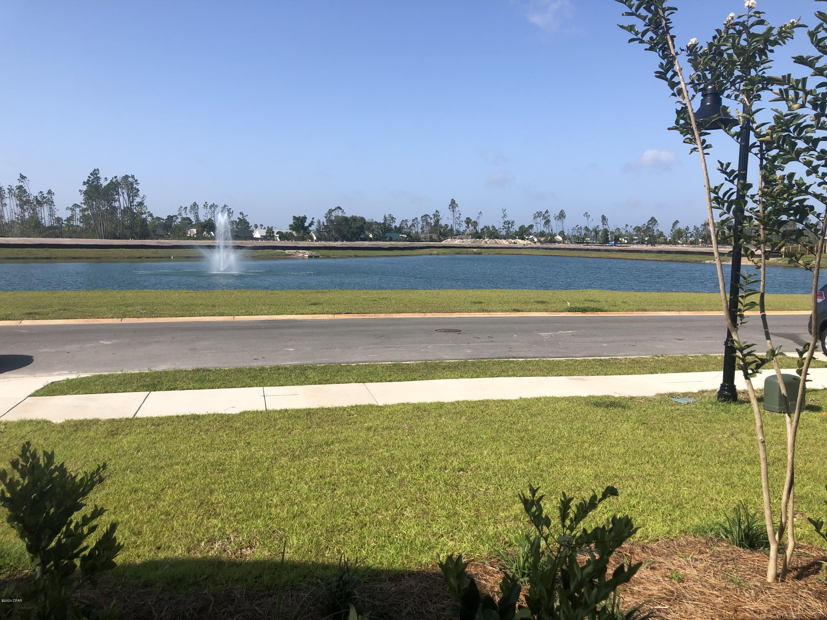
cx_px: 414
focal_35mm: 28
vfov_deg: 49.7
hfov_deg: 63.4
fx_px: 669
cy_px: 310
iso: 20
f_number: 1.8
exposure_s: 1/2183
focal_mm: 3.99
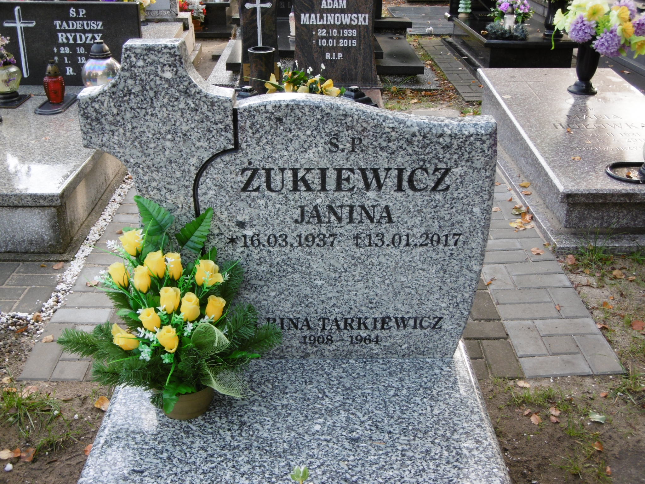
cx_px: 322
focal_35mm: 43
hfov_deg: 43.9
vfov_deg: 33.6
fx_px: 801
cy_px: 242
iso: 100
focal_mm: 7.7
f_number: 3.8
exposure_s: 1/80
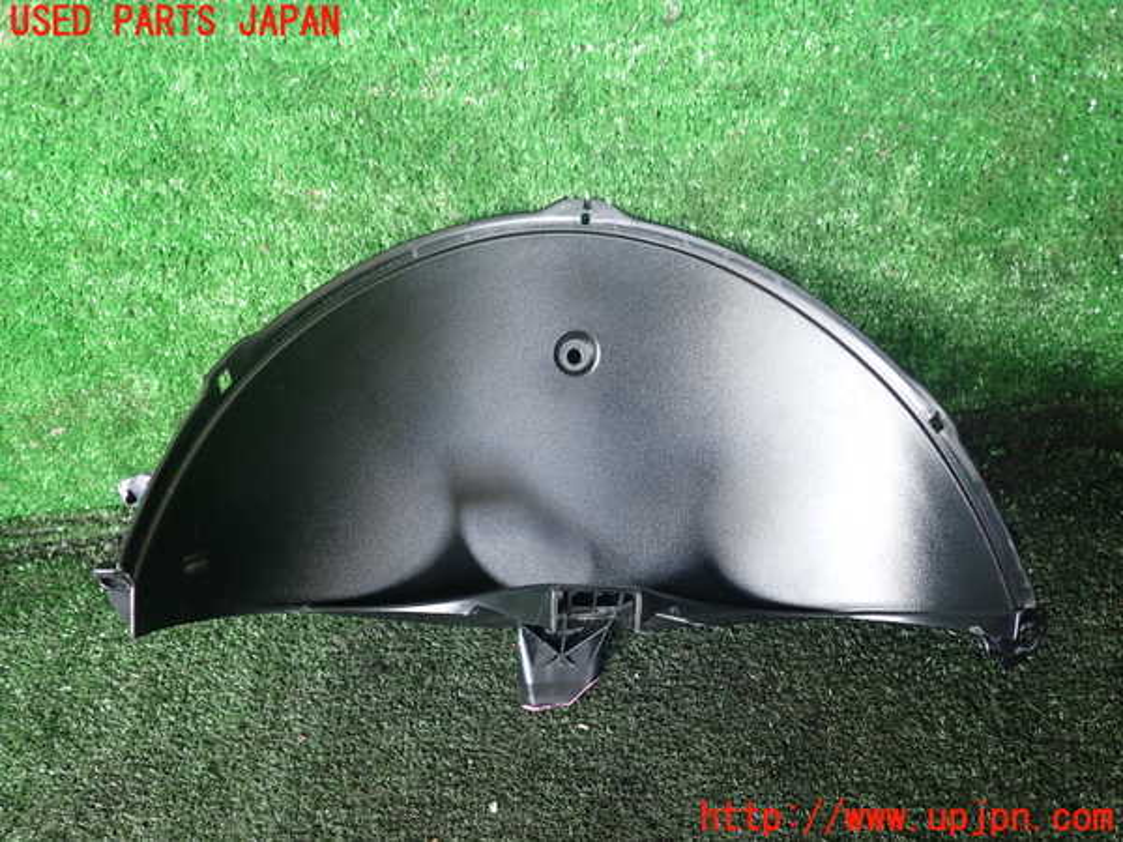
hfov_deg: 60.0
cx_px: 562
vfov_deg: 46.8
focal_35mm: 30
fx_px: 973
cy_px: 421
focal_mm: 5.4
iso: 200
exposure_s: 1/30
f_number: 2.3
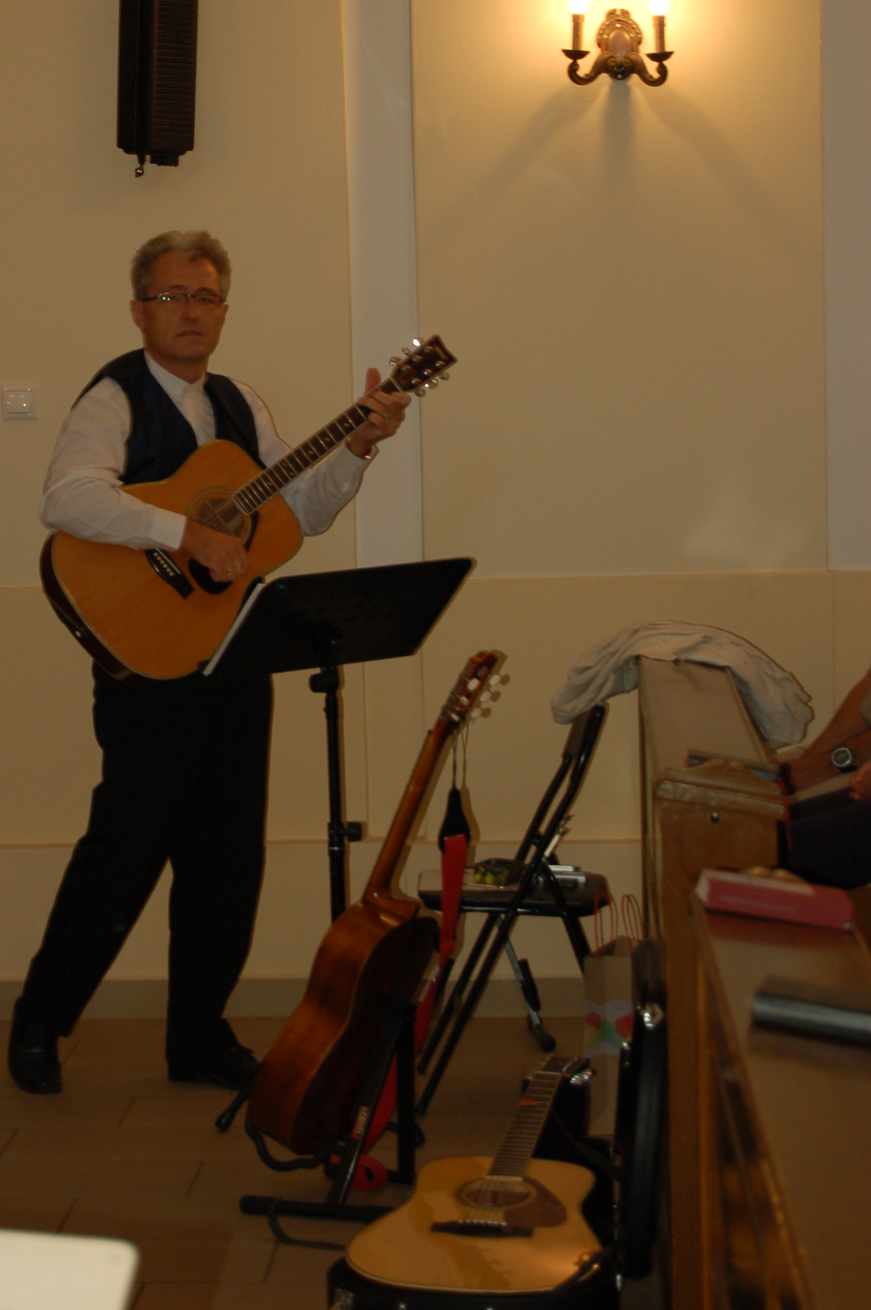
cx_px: 329
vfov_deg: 19.5
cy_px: 484
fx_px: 3804
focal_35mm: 105
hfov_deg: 13.1
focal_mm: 55
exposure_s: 1/60
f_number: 5.6
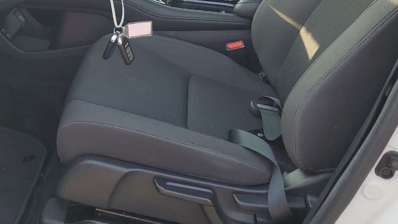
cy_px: -17
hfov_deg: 42.6
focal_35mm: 48
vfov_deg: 23.5
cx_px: 148
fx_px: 507
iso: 50
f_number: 1.5
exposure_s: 1/263
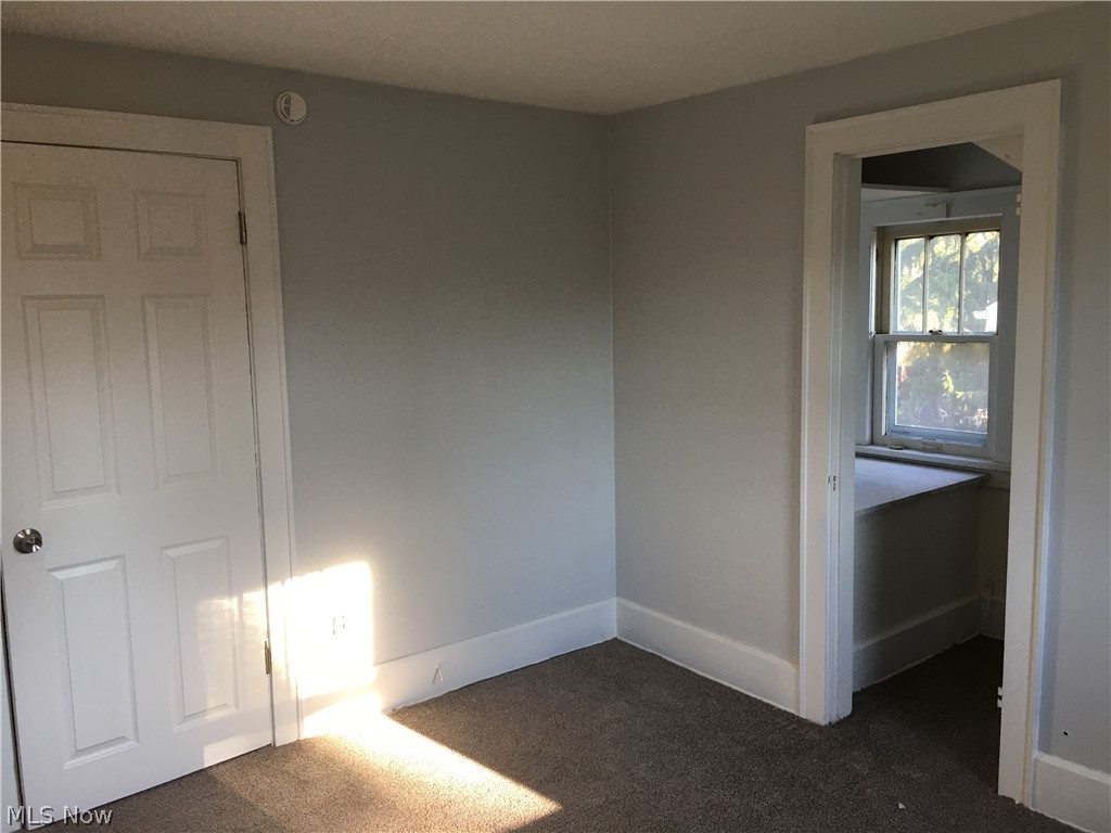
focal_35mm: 29
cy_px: 416
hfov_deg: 61.7
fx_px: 931
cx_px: 556
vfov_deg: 48.2
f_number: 2.2
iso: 25
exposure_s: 1/40
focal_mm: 4.15
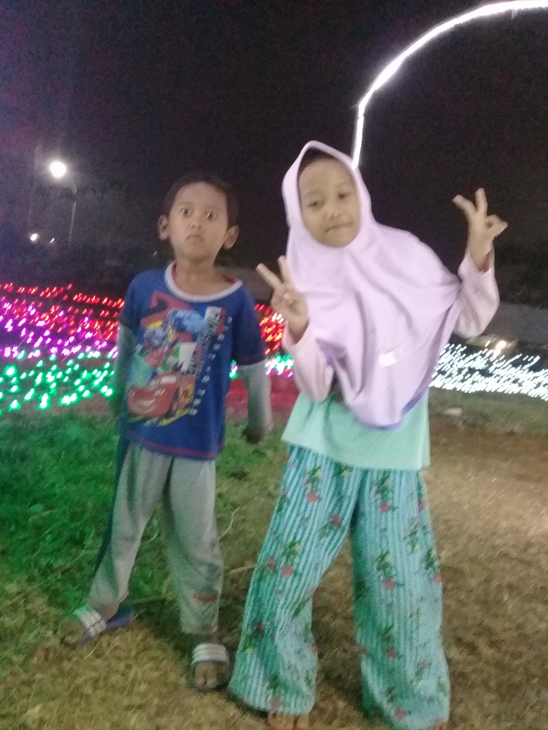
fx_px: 654
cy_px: 365
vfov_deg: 58.4
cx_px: 274
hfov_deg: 45.4
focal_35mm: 31
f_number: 2.2
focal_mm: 3.3
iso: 800
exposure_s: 1/17
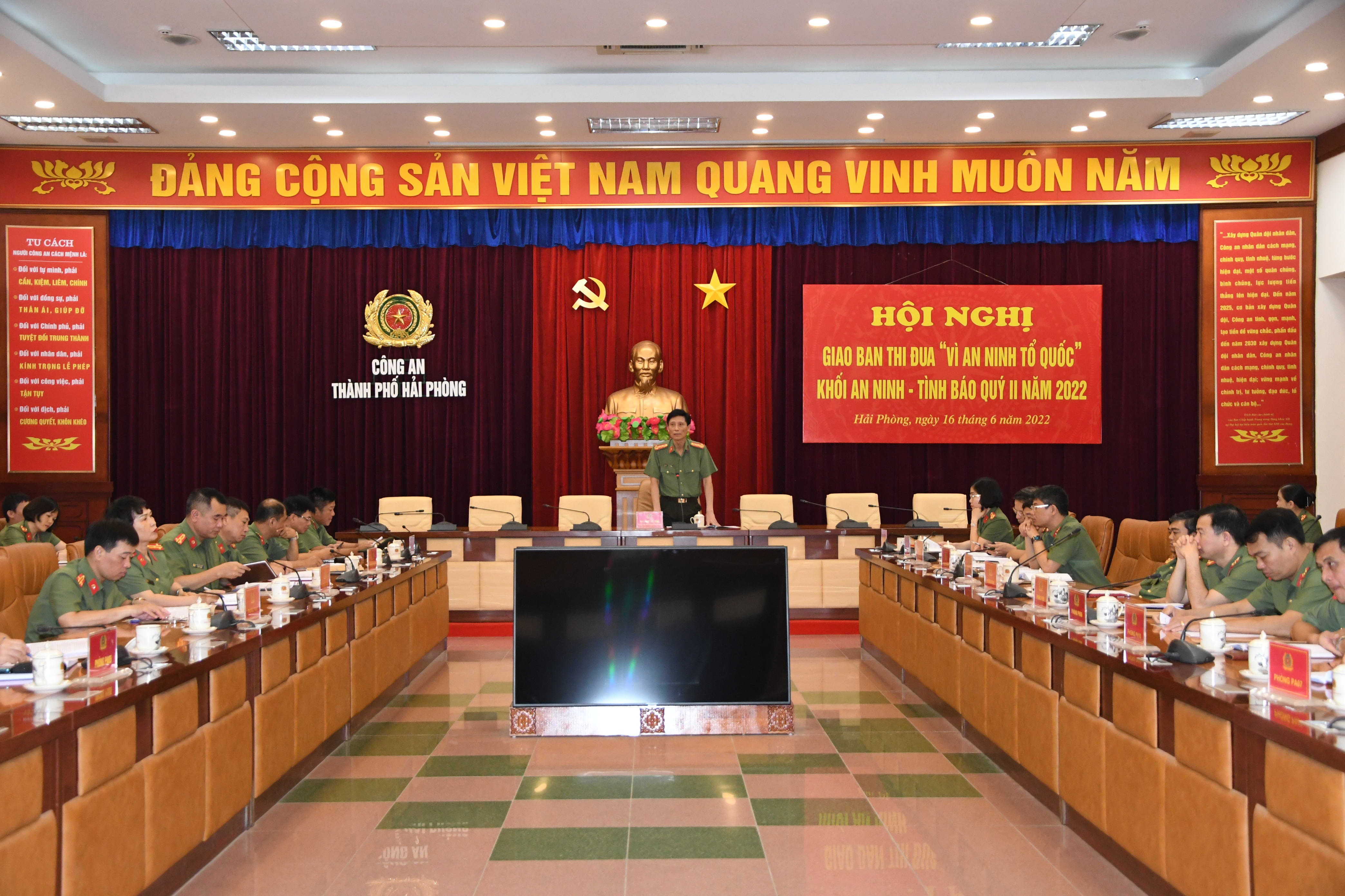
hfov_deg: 46.4
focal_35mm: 42
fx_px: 1569
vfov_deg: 31.9
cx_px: 672
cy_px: 448
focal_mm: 28
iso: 2500
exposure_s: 1/200
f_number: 4
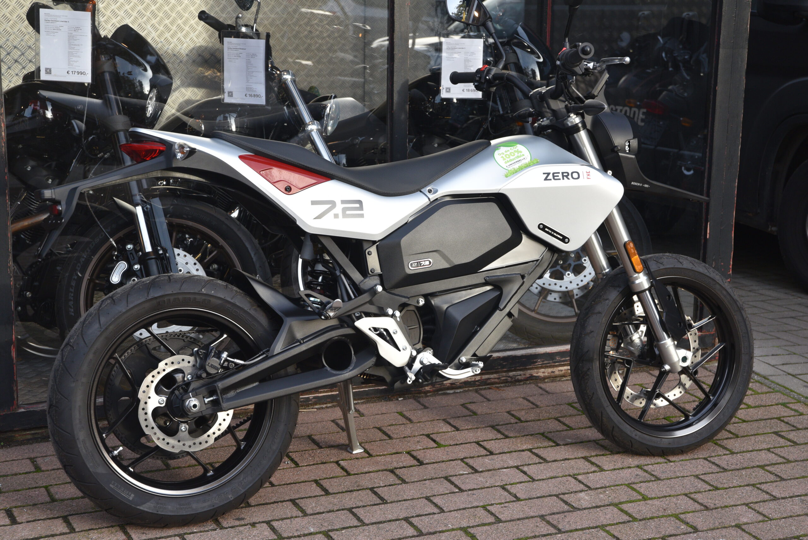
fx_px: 1482
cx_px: 404
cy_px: 270
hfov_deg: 30.5
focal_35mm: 66
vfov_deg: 20.6
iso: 1000
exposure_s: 1/250
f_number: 8
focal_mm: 66
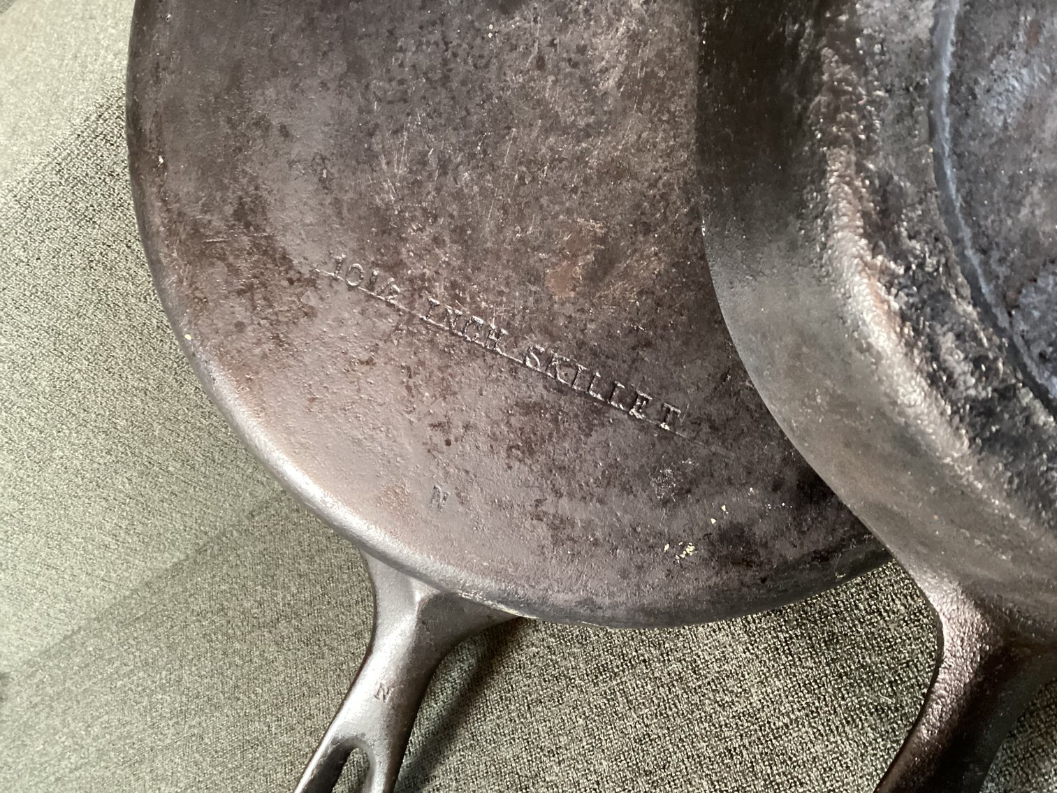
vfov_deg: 45.4
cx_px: 528
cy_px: 396
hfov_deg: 58.3
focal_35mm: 31
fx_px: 947
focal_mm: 3.3
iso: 400
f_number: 2.4
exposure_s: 1/30
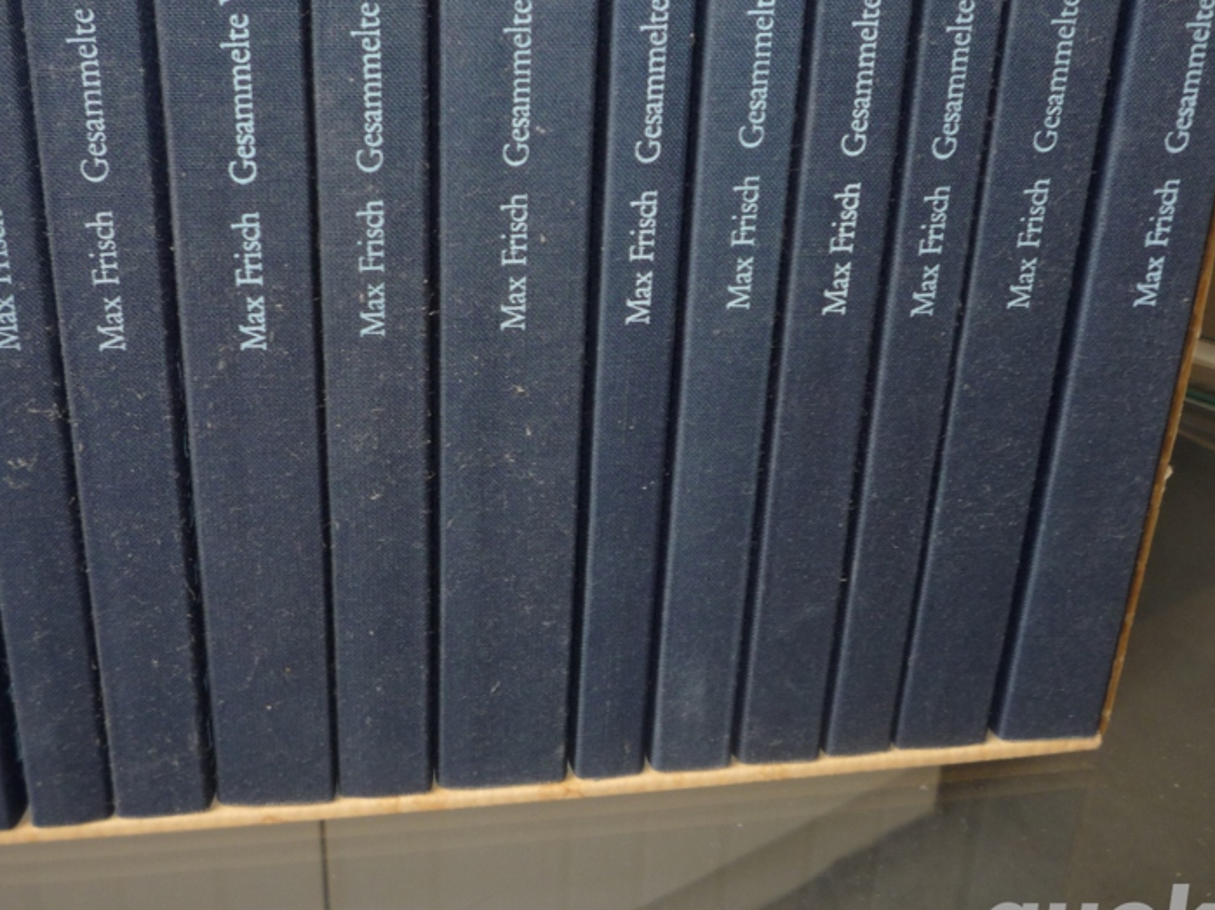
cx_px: 555
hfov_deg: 43.8
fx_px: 1509
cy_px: 331
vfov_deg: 33.4
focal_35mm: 43
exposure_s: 1/30
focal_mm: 5.2
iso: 100
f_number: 4
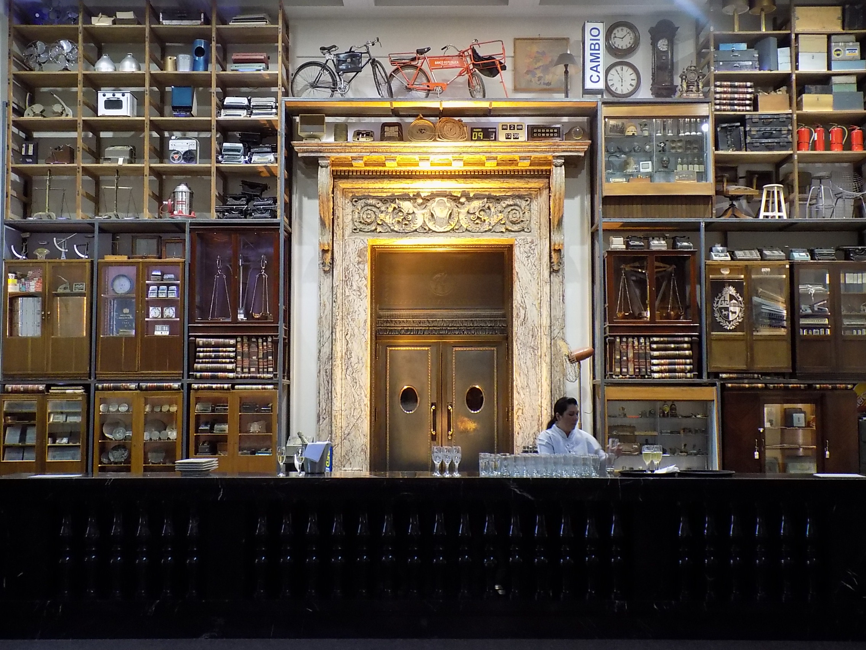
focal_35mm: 41
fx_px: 1026
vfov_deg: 35.1
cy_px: 325
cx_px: 433
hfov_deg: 45.8
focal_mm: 7.3
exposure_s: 1/20
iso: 400
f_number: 3.6
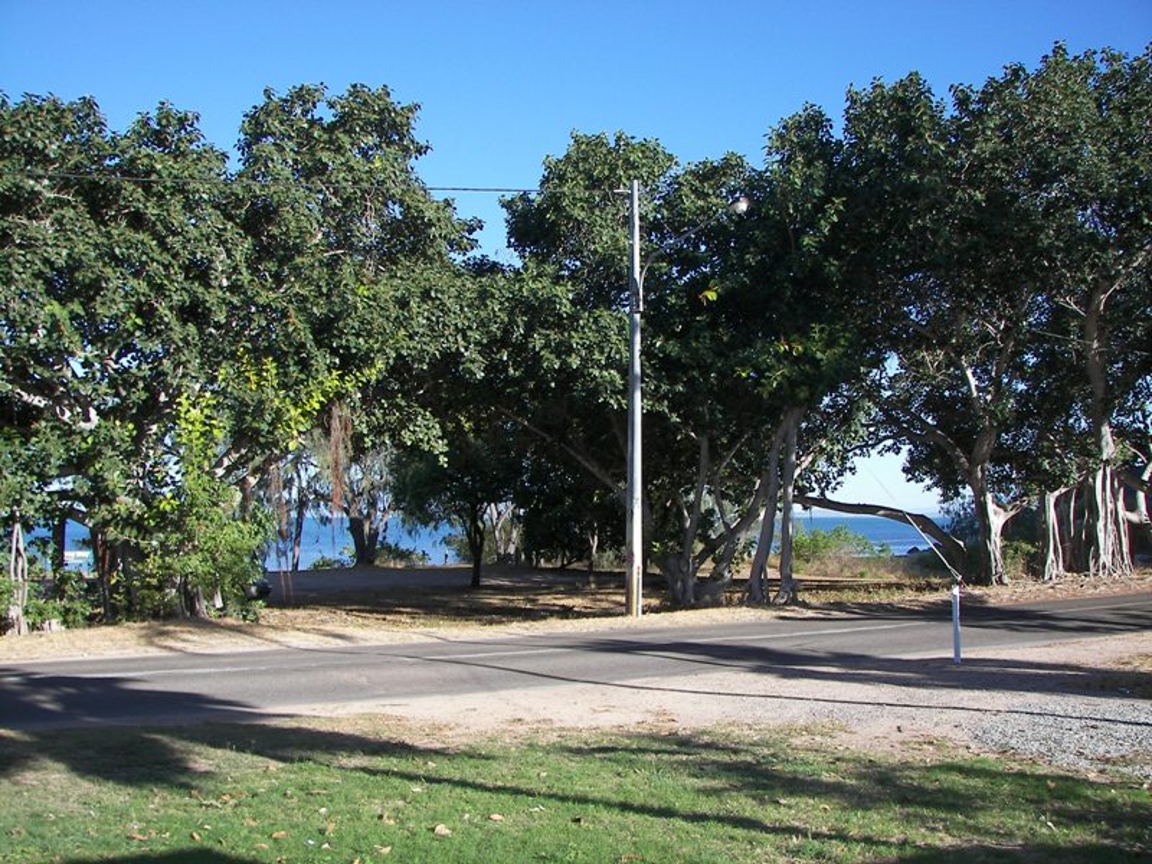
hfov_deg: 51.4
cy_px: 432
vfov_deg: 39.7
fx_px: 1198
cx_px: 576
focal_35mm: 36
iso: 50
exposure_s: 1/500
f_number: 2.8
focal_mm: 6.1
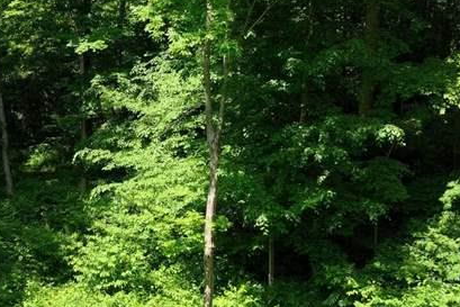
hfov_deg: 25.4
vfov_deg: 17.5
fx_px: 997
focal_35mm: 78
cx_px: 74
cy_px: 183
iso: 130
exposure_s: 1/240
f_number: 2.8
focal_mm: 12.29
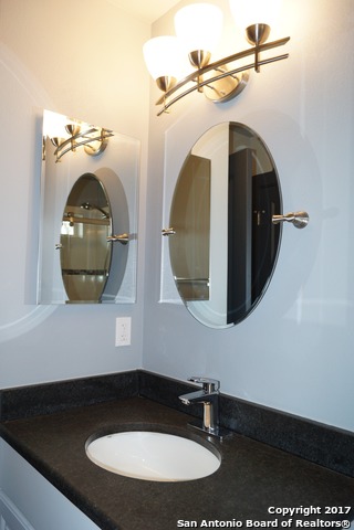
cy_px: 265
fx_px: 398
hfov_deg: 47.9
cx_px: 177
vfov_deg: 67.4
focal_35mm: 27
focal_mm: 18
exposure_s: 1/60
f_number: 4
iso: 400
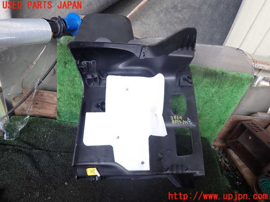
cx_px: 135
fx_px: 195
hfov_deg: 69.4
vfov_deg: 54.9
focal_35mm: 25
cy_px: 101
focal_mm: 4.5
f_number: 2
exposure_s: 1/100
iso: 100
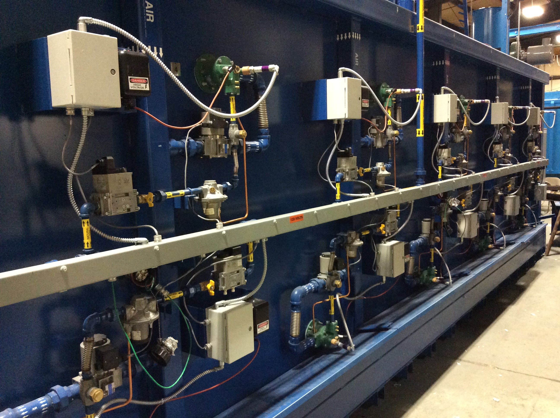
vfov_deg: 44.1
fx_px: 517
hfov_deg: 56.9
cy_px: 209
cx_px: 280
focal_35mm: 32
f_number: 2.4
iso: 320
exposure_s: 1/15
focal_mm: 3.3
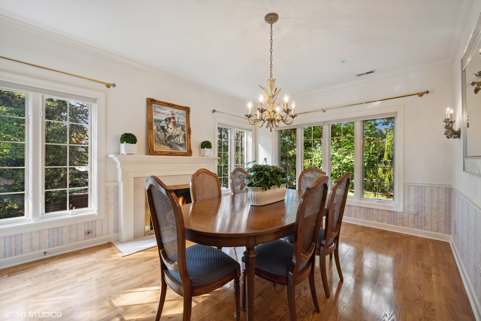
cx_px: 240
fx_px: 200
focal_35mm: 15
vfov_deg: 77.3
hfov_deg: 100.4
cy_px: 160
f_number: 9.5
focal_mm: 15
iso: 200
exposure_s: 1/6
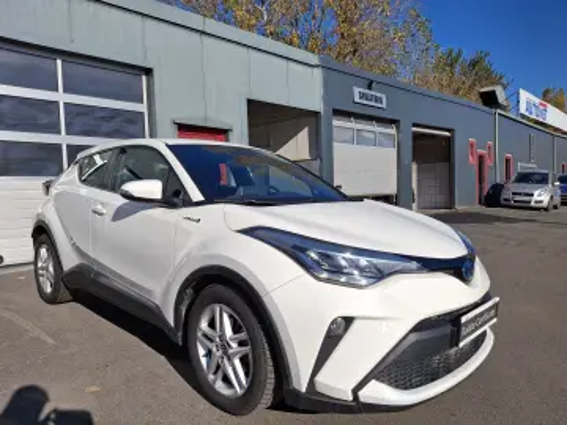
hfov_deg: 69.4
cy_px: 212
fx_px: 409
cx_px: 284
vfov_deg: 54.9
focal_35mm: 25
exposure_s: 1/3731
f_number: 1.8
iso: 32
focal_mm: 4.69
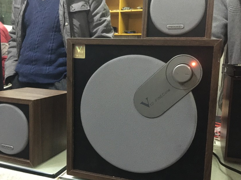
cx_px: 125
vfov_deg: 40.7
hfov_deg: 52.6
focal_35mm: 35
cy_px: 92
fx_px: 244
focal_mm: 4.15
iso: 200
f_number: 2.2
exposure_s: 1/8
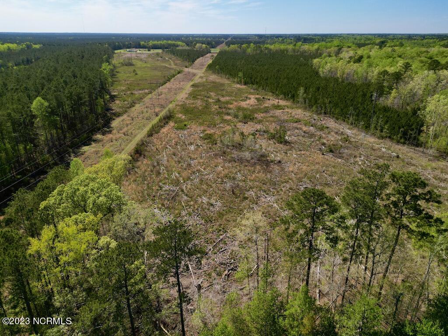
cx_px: 224
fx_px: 311
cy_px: 168
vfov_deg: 56.8
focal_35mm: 24
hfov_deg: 71.6
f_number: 1.7
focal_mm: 6.72
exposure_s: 1/1250
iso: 100
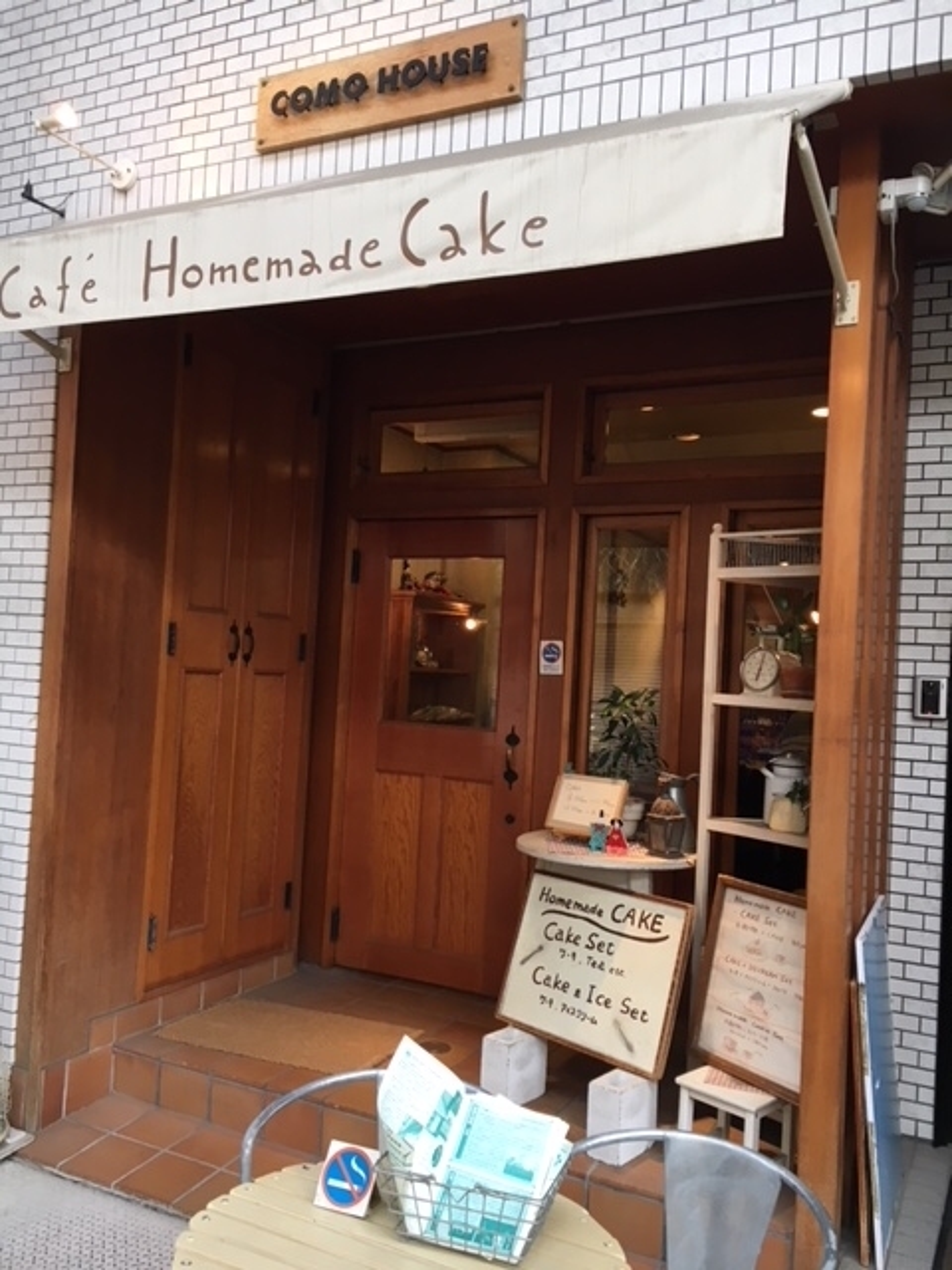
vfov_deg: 61.7
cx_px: 476
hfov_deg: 48.2
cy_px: 635
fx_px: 1063
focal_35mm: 29
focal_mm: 4.15
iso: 25
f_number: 2.2
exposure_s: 1/30
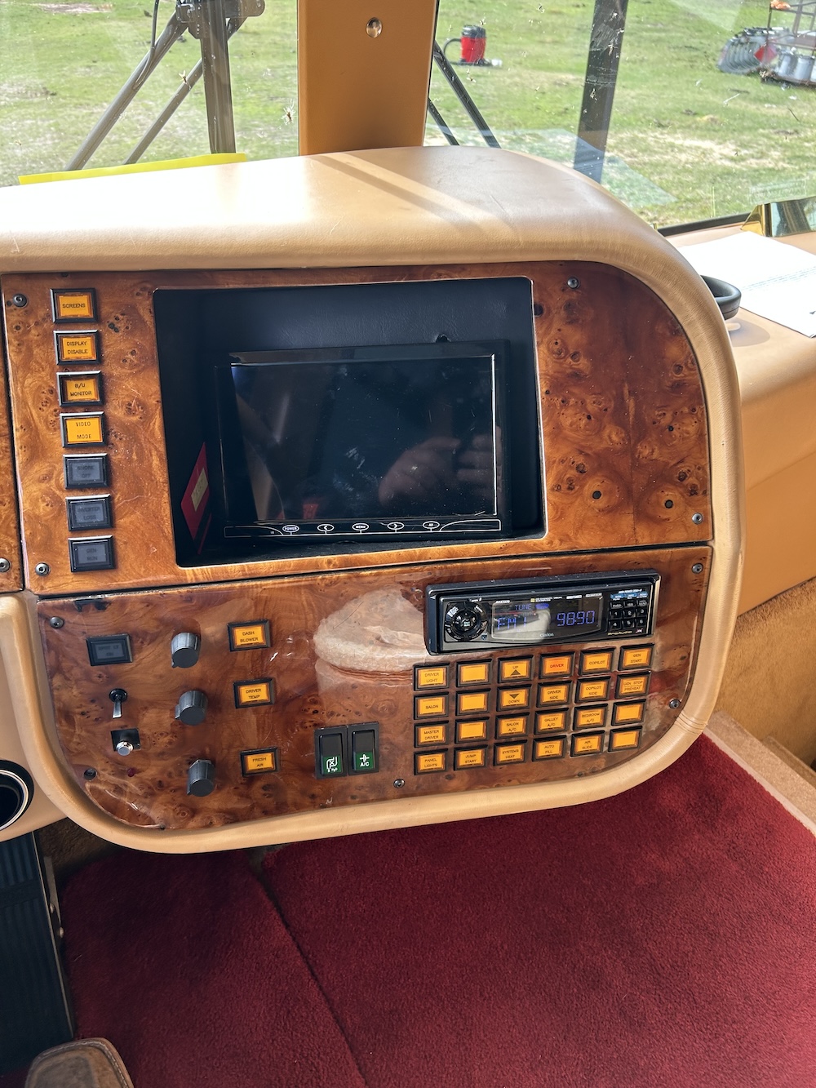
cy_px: 544
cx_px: 408
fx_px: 817
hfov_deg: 53.1
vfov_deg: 67.3
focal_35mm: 26
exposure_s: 1/121
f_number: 1.5
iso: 80
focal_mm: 5.7
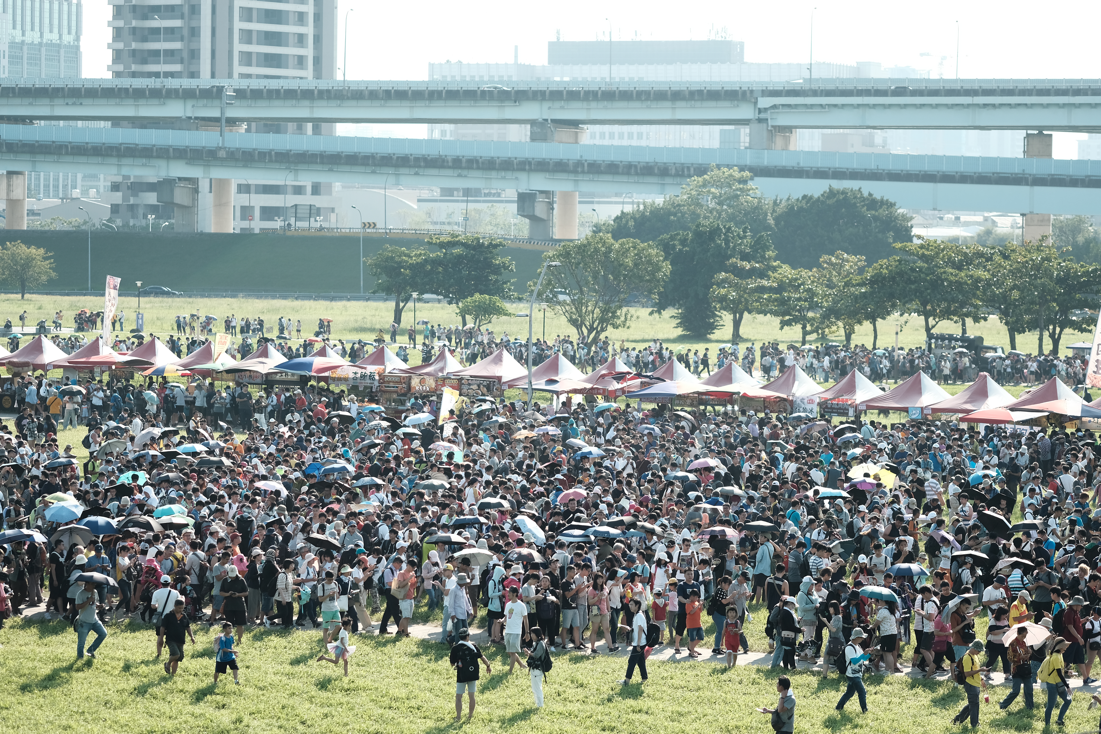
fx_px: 4128
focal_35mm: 135
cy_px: 367
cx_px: 550
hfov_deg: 15.2
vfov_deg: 10.2
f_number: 2
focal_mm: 90
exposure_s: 1/2500
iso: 200
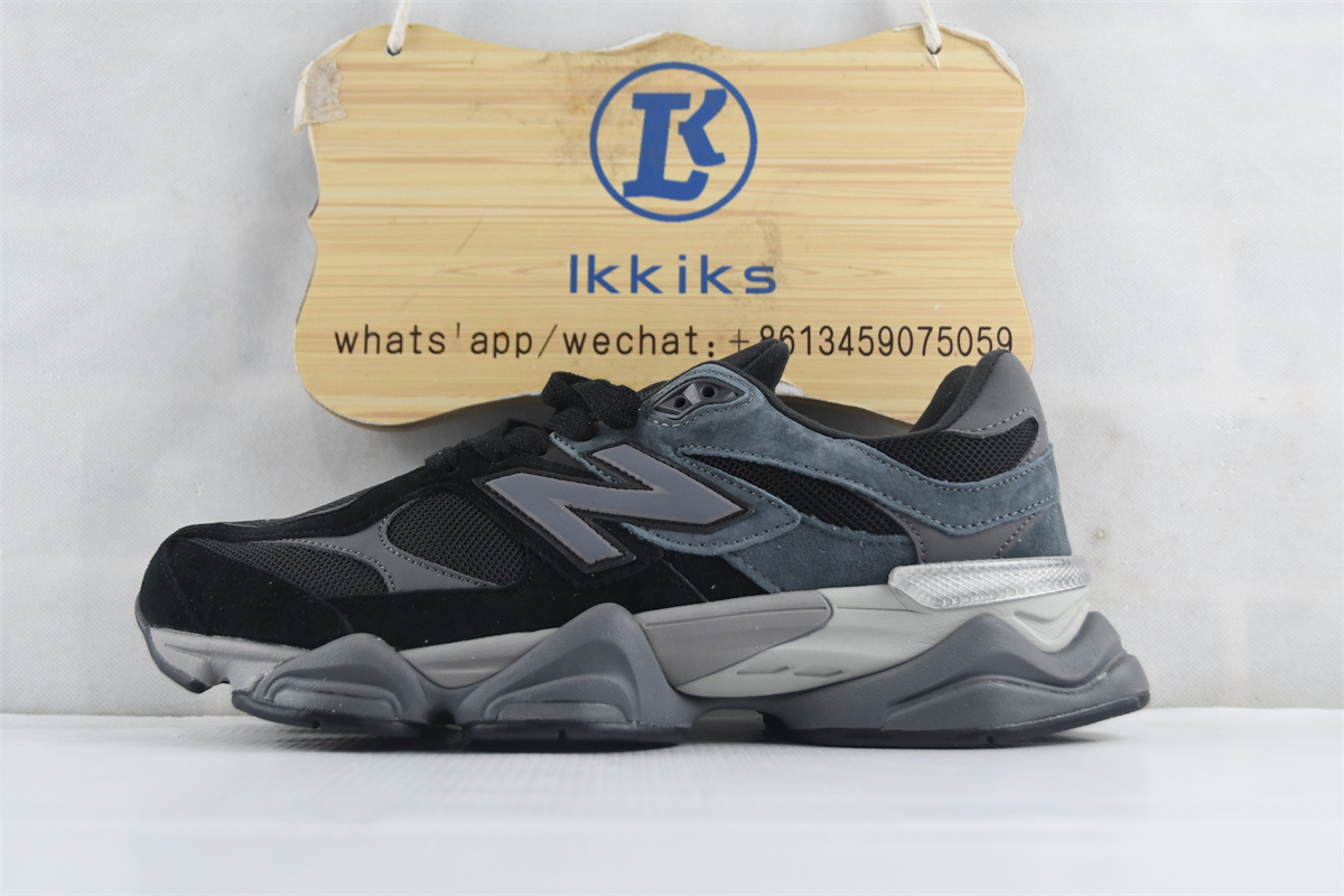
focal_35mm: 43
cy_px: 448
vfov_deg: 31.2
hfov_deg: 45.4
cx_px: 672
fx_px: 1605
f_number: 4
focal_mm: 29
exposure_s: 1/320
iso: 800
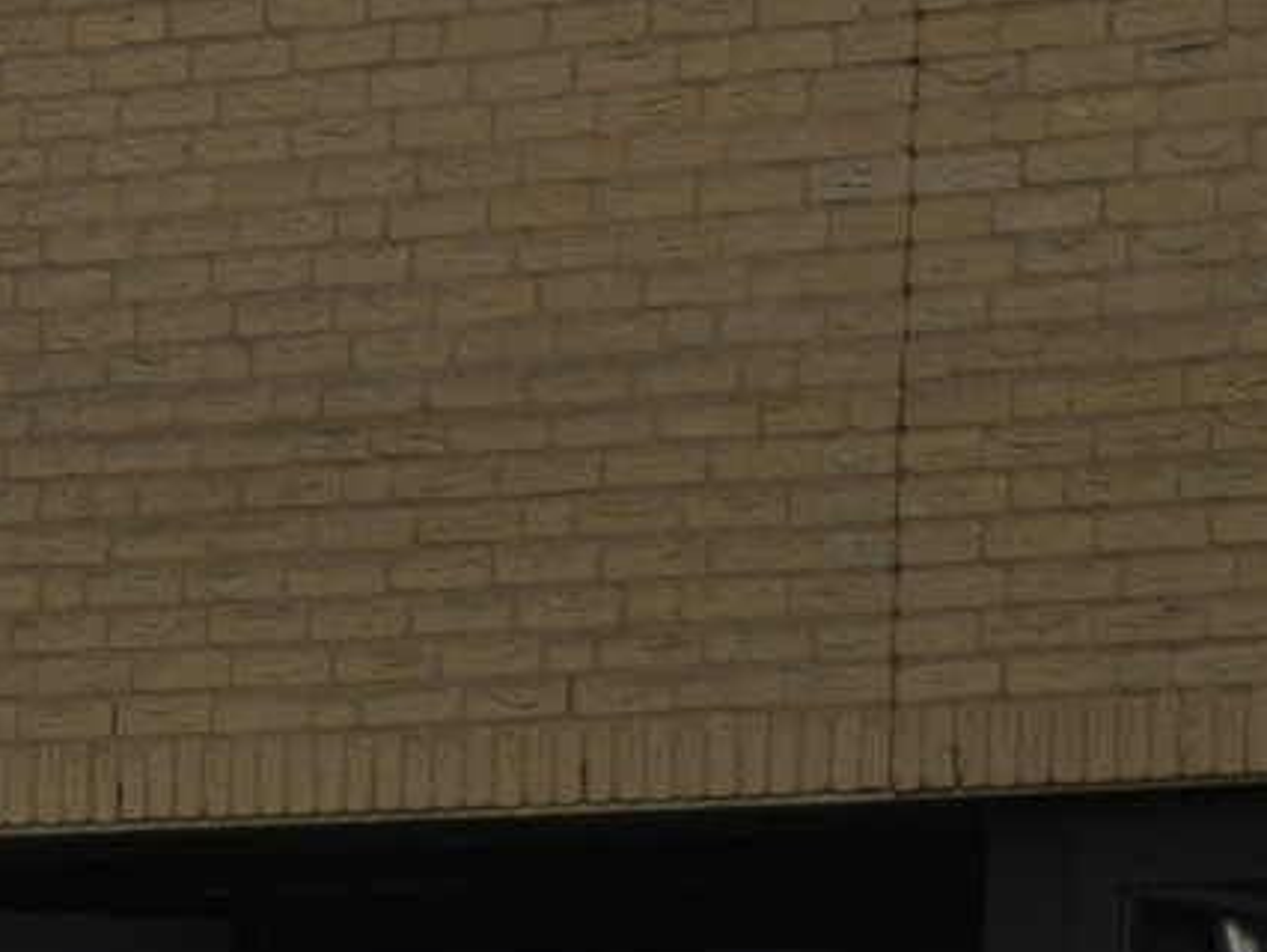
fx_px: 19044
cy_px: 1758
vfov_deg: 2.8
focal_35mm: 520
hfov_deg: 3.8
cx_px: -1222
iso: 500
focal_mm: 120
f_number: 6.3
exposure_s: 1/400
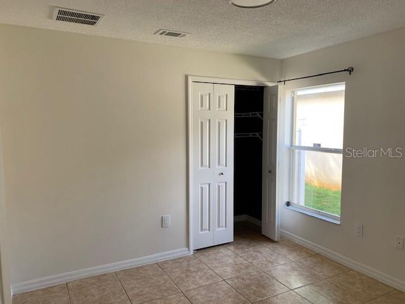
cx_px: 202
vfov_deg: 53.1
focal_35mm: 26
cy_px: 152
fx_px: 304
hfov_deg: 67.3
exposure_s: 1/122
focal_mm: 4.25
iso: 64
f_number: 1.8
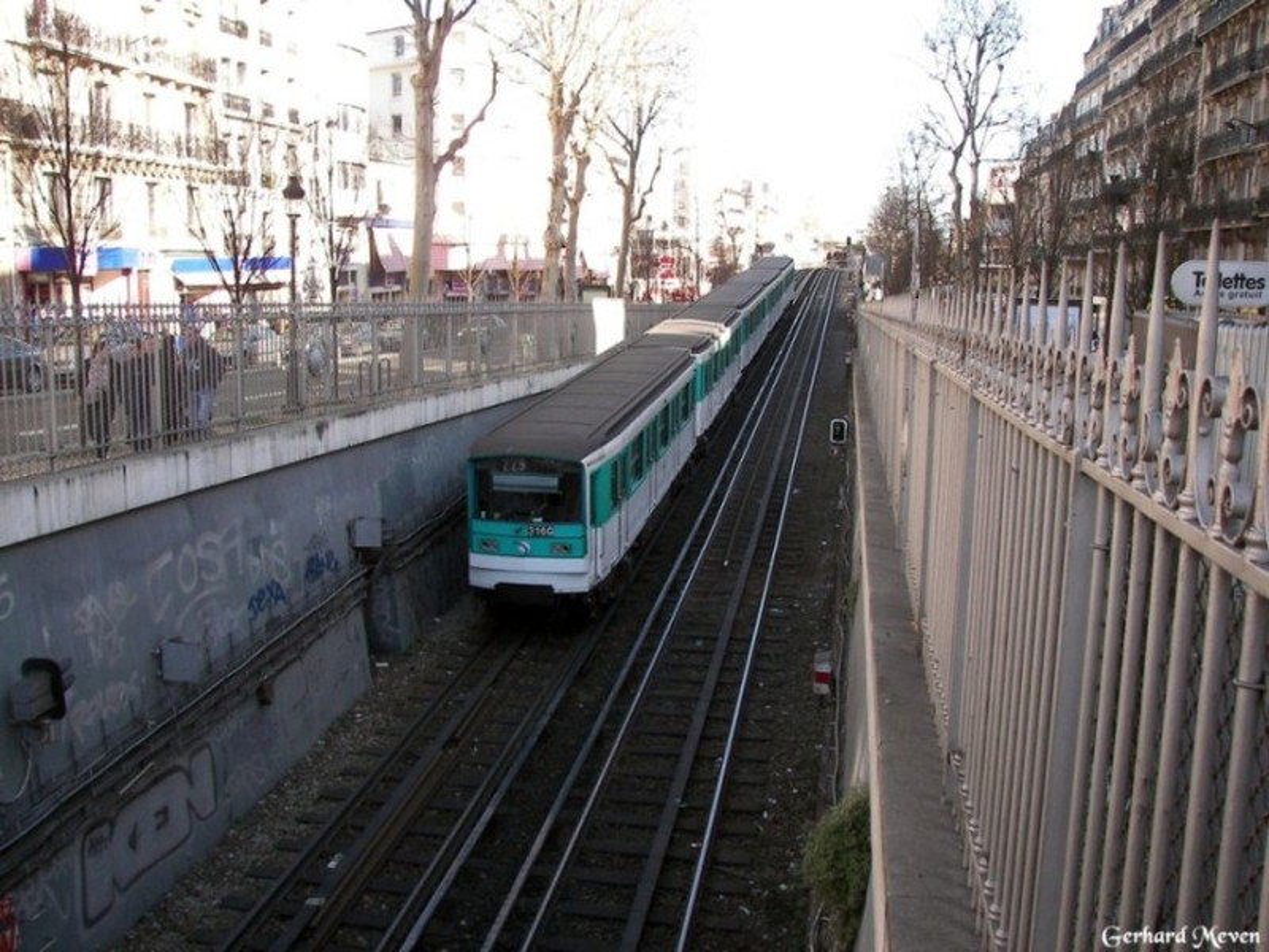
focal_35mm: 36
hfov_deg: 51.4
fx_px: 1320
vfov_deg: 39.7
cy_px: 476
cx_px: 634
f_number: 2.8
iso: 100
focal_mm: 6
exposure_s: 1/250
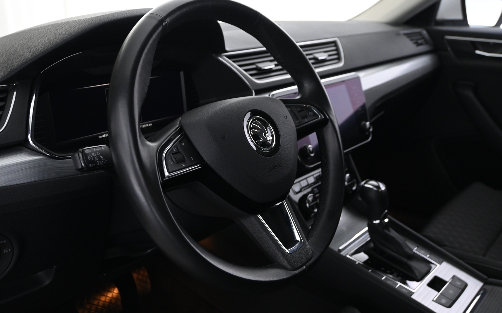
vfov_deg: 35.8
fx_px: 486
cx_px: 250
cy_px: 145
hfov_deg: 54.6
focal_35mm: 36
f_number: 4.2
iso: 1600
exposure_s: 1/13
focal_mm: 23
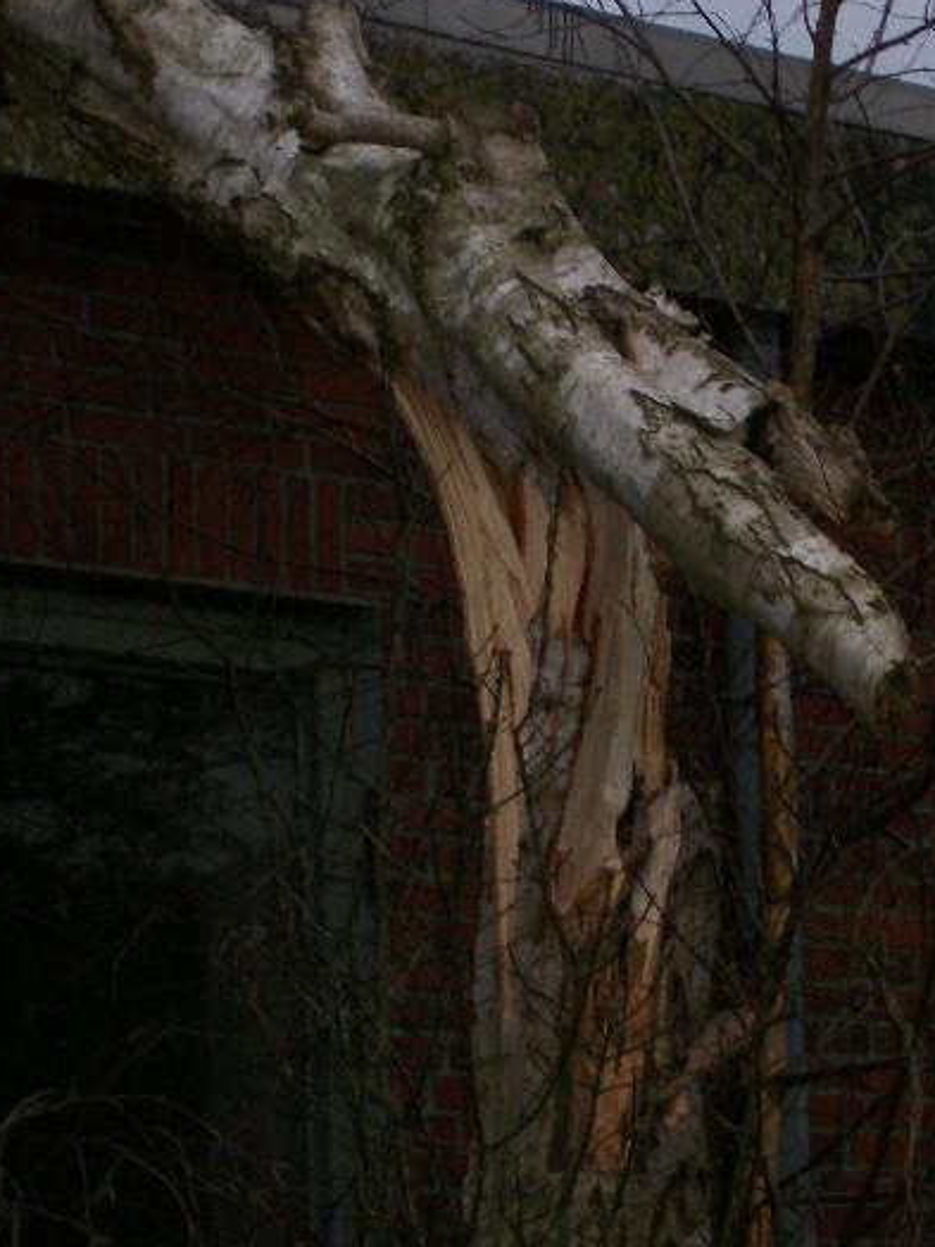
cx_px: 571
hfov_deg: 9.0
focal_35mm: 165
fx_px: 5942
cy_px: 714
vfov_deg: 12.0
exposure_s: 1/125
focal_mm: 18
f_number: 4.8
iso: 140
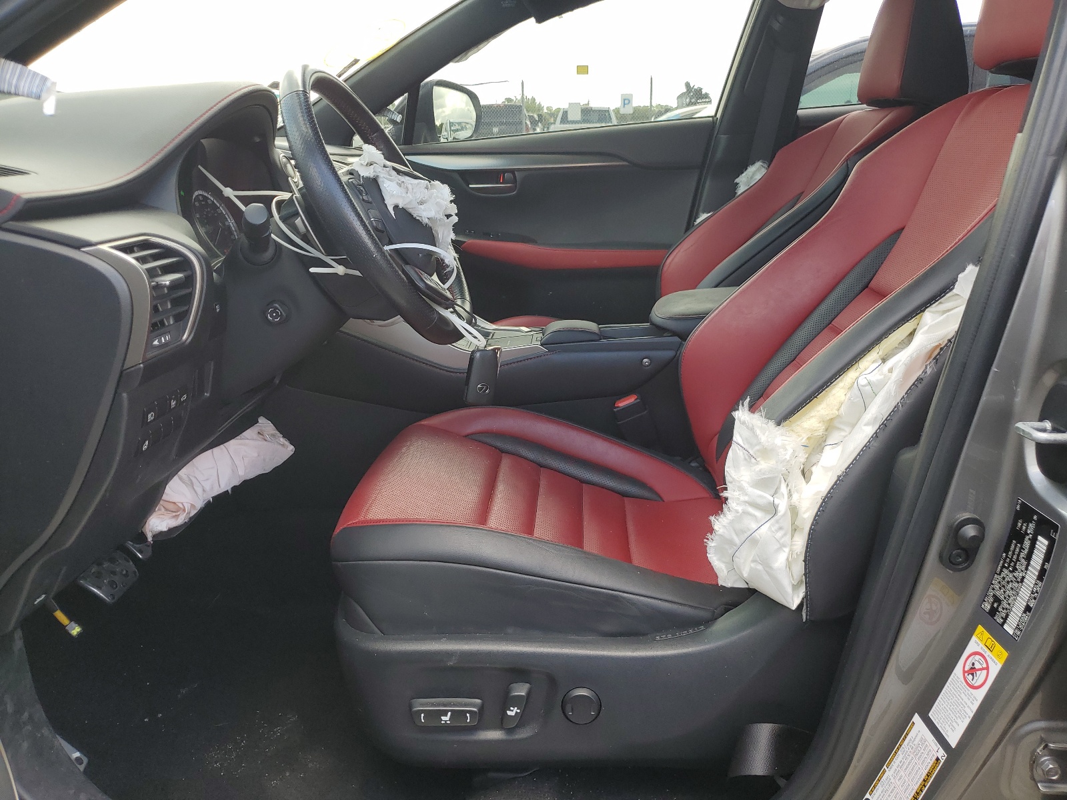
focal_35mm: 26
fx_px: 801
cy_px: 400
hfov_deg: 67.3
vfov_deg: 53.1
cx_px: 534
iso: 50
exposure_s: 1/263
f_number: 1.5
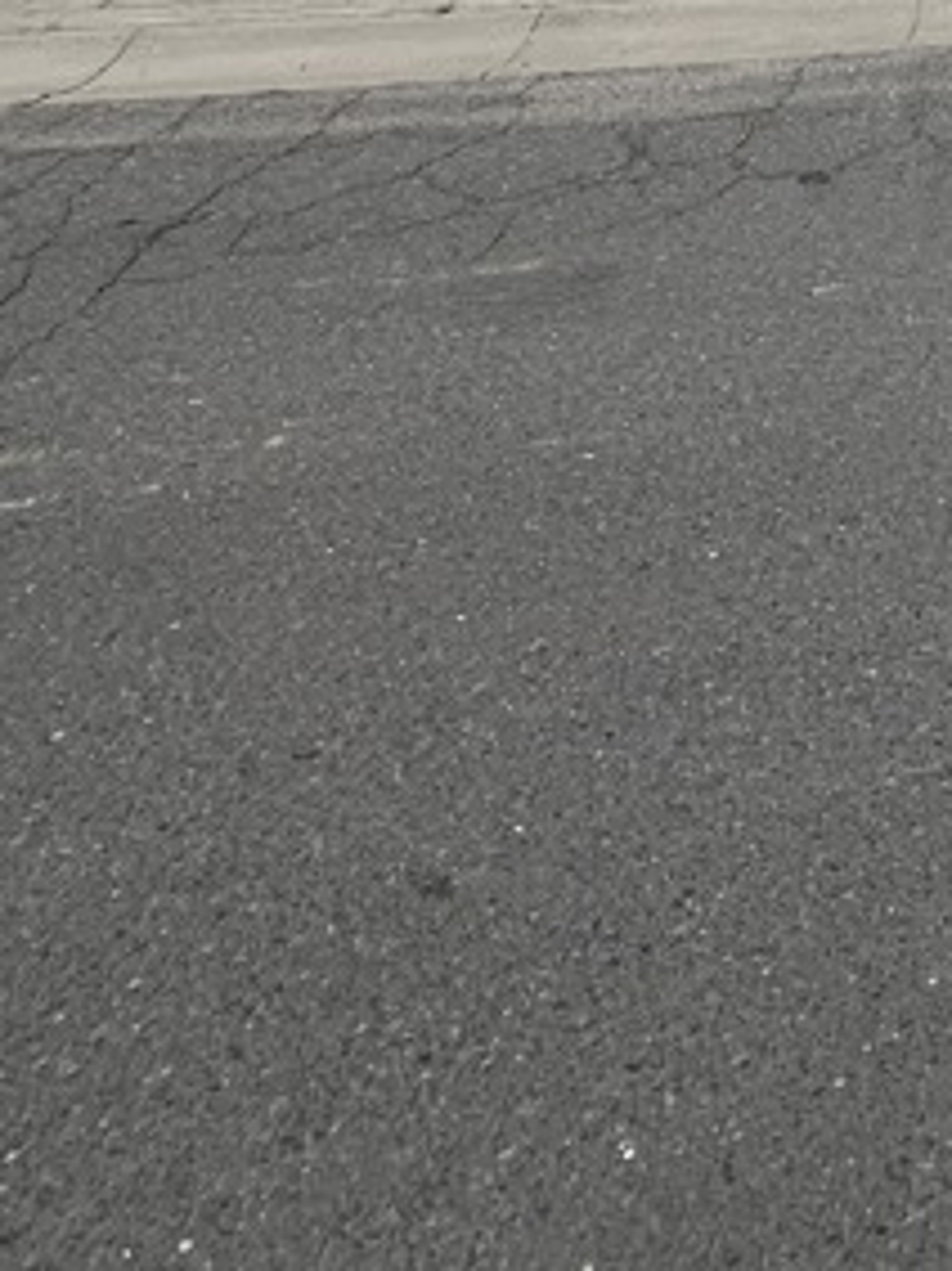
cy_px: -732
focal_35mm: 47
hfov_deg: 24.7
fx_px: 1725
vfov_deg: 26.3
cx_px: 1383
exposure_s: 1/1698
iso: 32
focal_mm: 1.57
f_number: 1.8
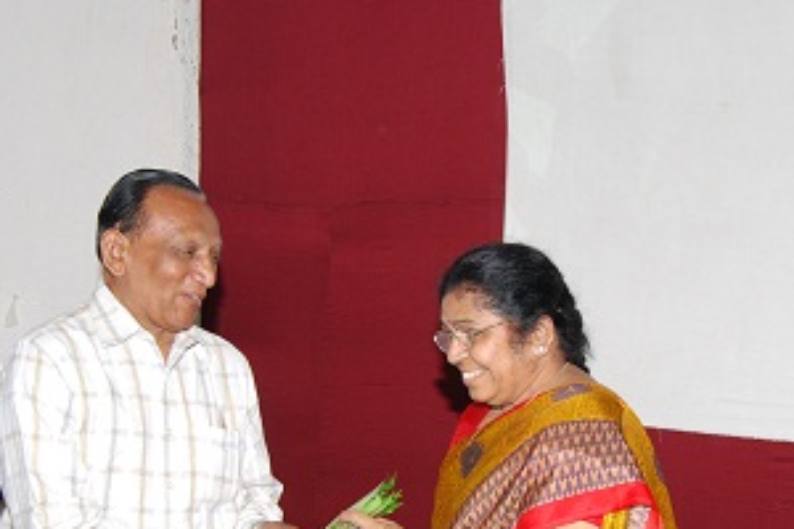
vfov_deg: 20.7
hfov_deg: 30.9
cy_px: 407
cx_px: 461
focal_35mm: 65
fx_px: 1433
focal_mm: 26
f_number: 6.3
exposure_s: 1/100
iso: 400
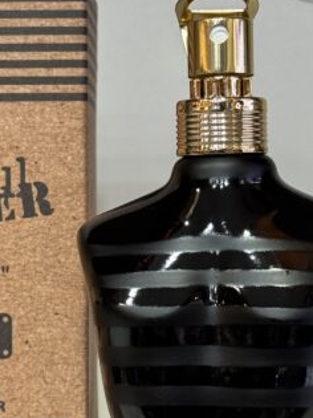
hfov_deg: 12.1
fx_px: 1472
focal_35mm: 122
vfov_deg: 16.1
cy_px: 281
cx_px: 89
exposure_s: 1/50
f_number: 1.78
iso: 64
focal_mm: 6.76
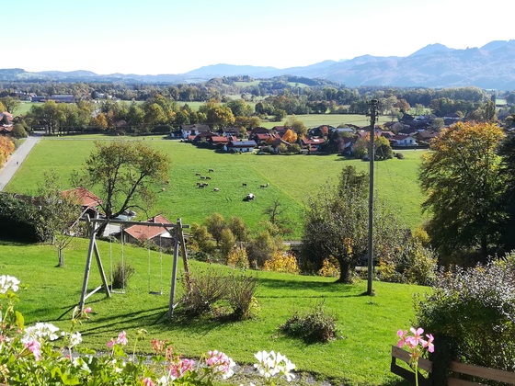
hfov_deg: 51.4
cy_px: 193
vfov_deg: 39.7
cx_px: 258
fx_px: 536
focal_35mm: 36
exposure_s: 1/405
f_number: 2.2
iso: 50
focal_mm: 3.83
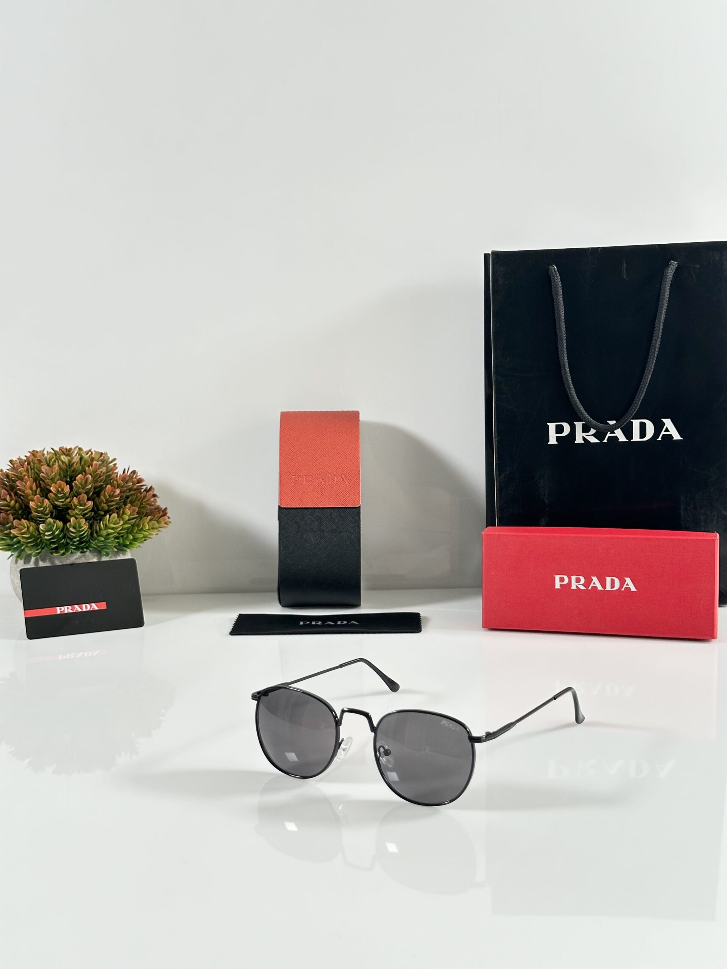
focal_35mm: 48
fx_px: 1344
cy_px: 484
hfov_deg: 30.3
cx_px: 364
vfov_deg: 39.7
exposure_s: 1/71
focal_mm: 6.86
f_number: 1.78
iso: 80
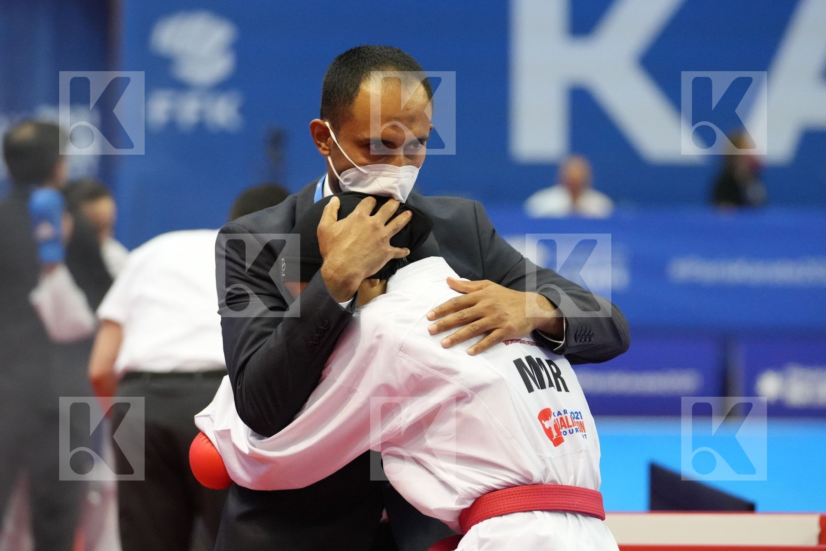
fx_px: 4267
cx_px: 413
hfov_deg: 11.1
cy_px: 276
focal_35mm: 186
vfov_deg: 7.4
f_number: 2.8
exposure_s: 1/1000
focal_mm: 124
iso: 5000
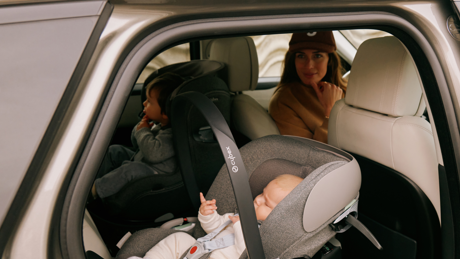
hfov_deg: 57.5
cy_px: 190
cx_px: 279
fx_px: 415
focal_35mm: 34
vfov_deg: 34.0
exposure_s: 1/640
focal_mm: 24
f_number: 4.5
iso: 1600
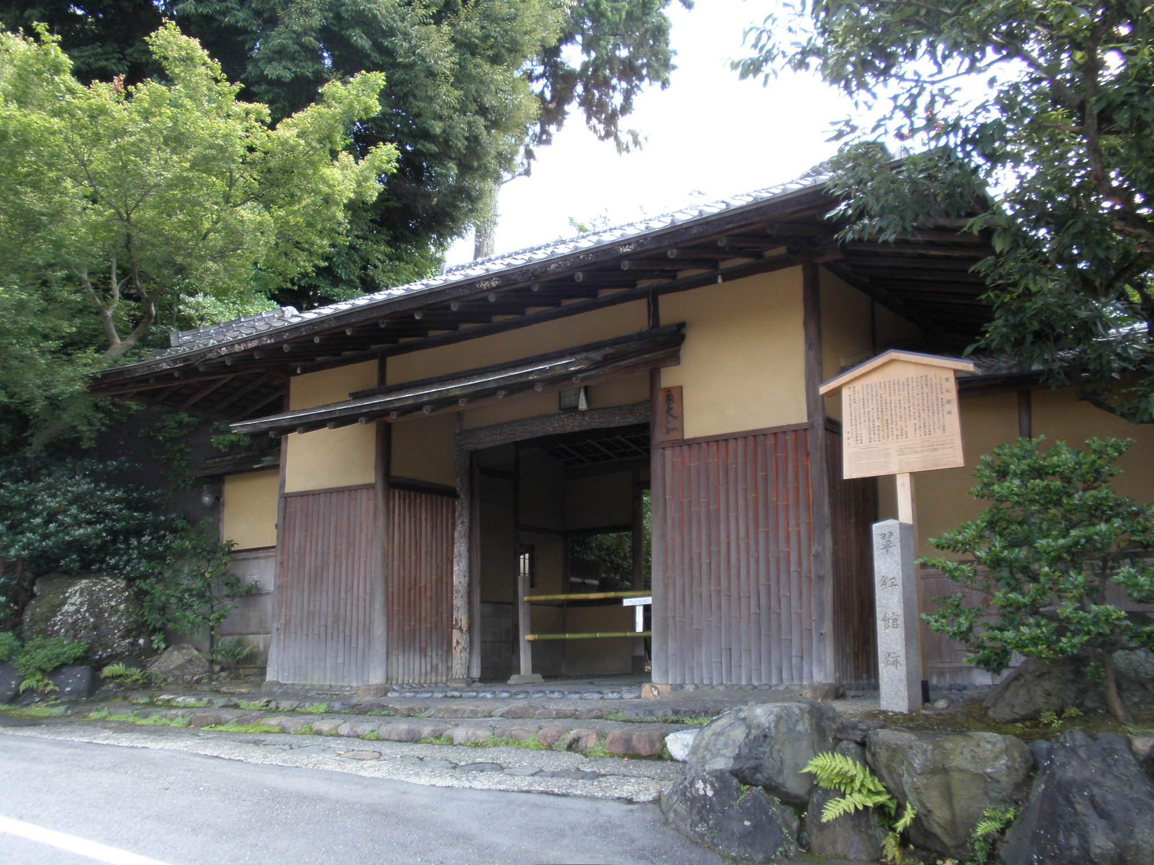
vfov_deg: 38.7
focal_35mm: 37
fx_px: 1233
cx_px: 577
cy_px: 432
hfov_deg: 50.1
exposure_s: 1/60
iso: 64
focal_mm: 6.6
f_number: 3.5
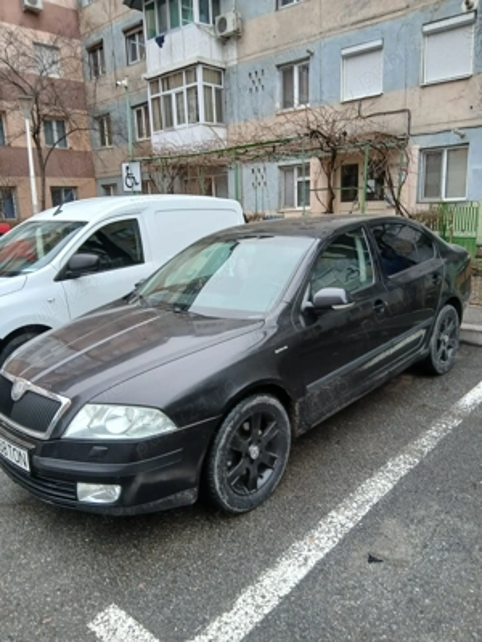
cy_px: 321
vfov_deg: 67.3
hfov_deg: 53.1
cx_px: 241
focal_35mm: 26
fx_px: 483
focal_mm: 3.98
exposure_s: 1/50
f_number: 1.8
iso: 32
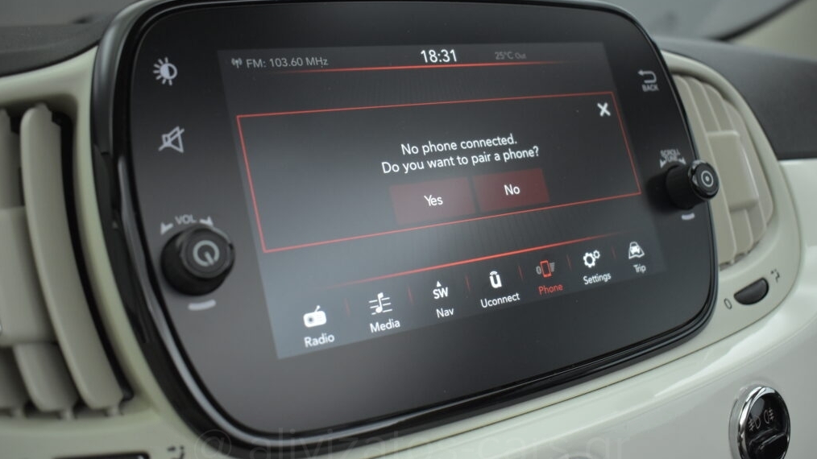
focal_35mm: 37
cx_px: 411
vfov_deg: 32.4
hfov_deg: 54.6
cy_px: 213
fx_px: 791
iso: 1600
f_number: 3.8
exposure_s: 1/250
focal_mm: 23
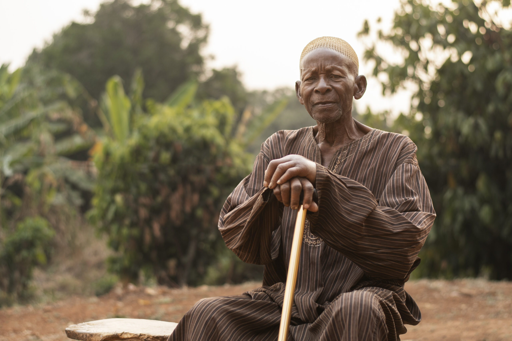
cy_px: 170
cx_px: 256
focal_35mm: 75
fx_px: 1067
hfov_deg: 27.0
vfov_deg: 18.2
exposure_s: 1/320
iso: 160
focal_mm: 50
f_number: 2.8
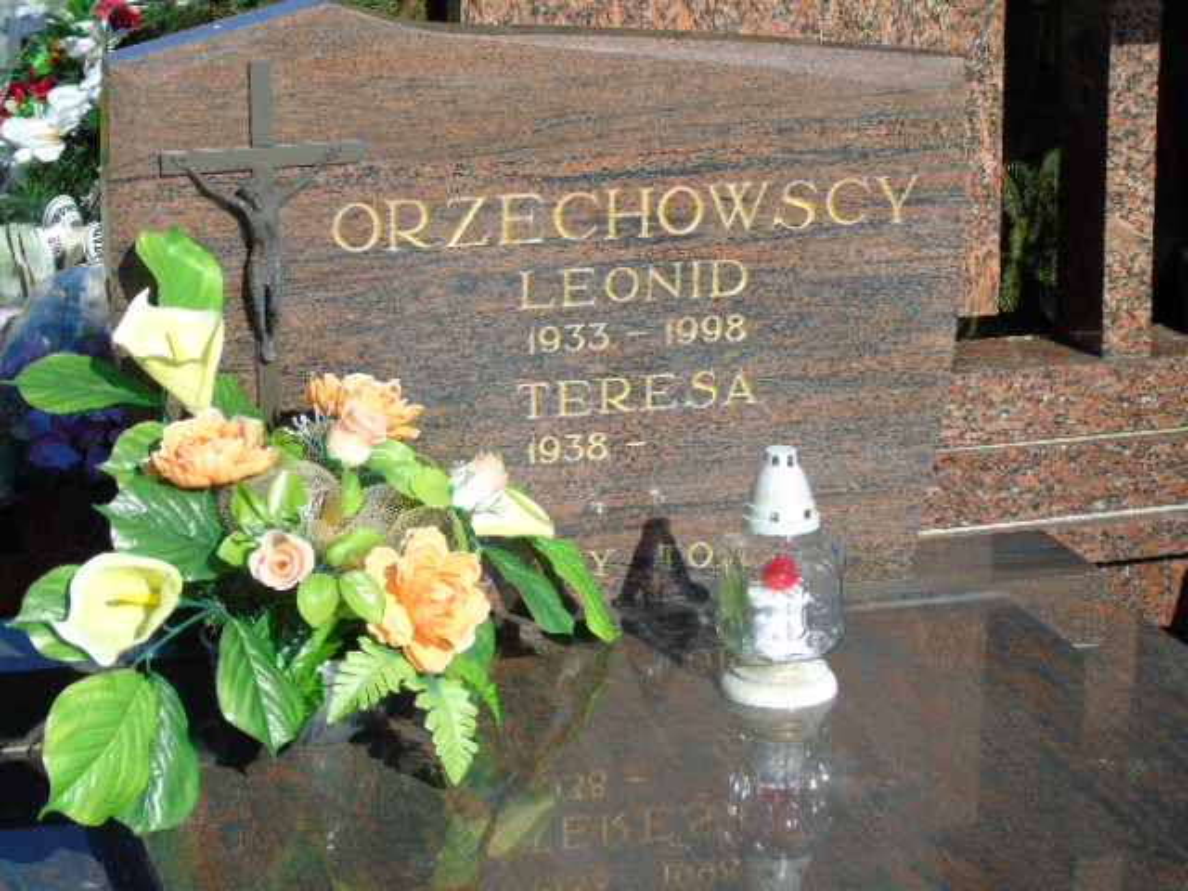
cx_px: 594
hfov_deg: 20.9
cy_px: 446
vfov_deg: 15.7
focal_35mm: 94
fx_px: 3226
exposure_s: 1/500
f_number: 4.3
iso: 80
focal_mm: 17
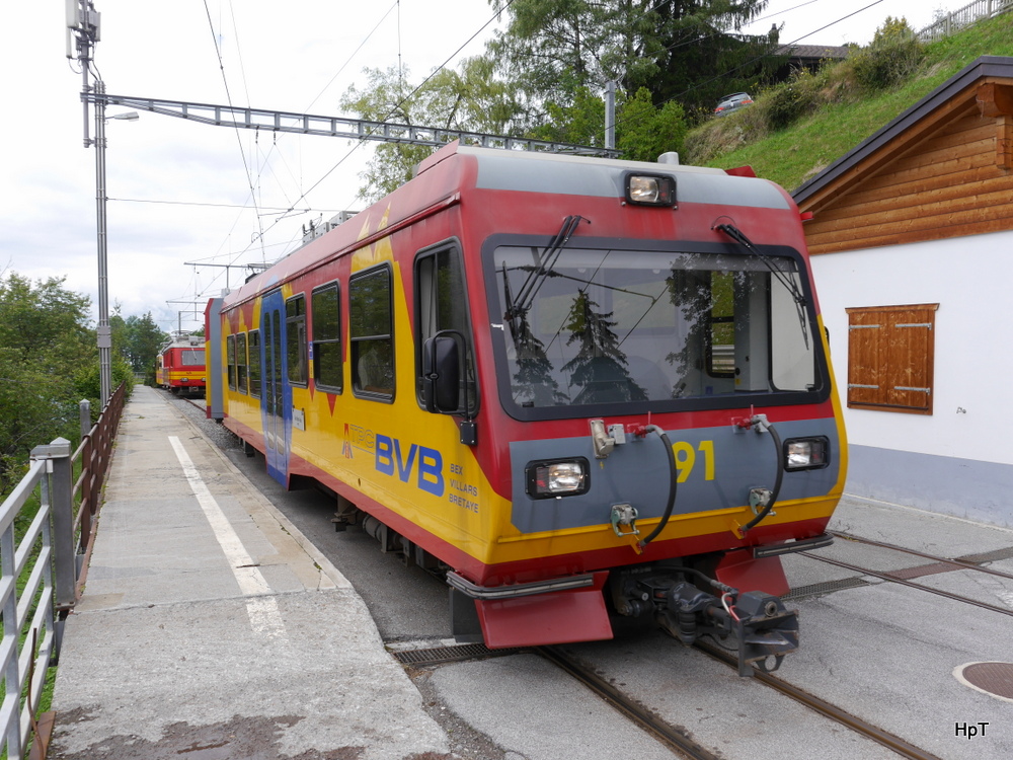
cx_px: 506
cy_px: 380
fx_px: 819
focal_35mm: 28
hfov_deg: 63.4
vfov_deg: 49.7
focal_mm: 14
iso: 160
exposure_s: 1/320
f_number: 7.1
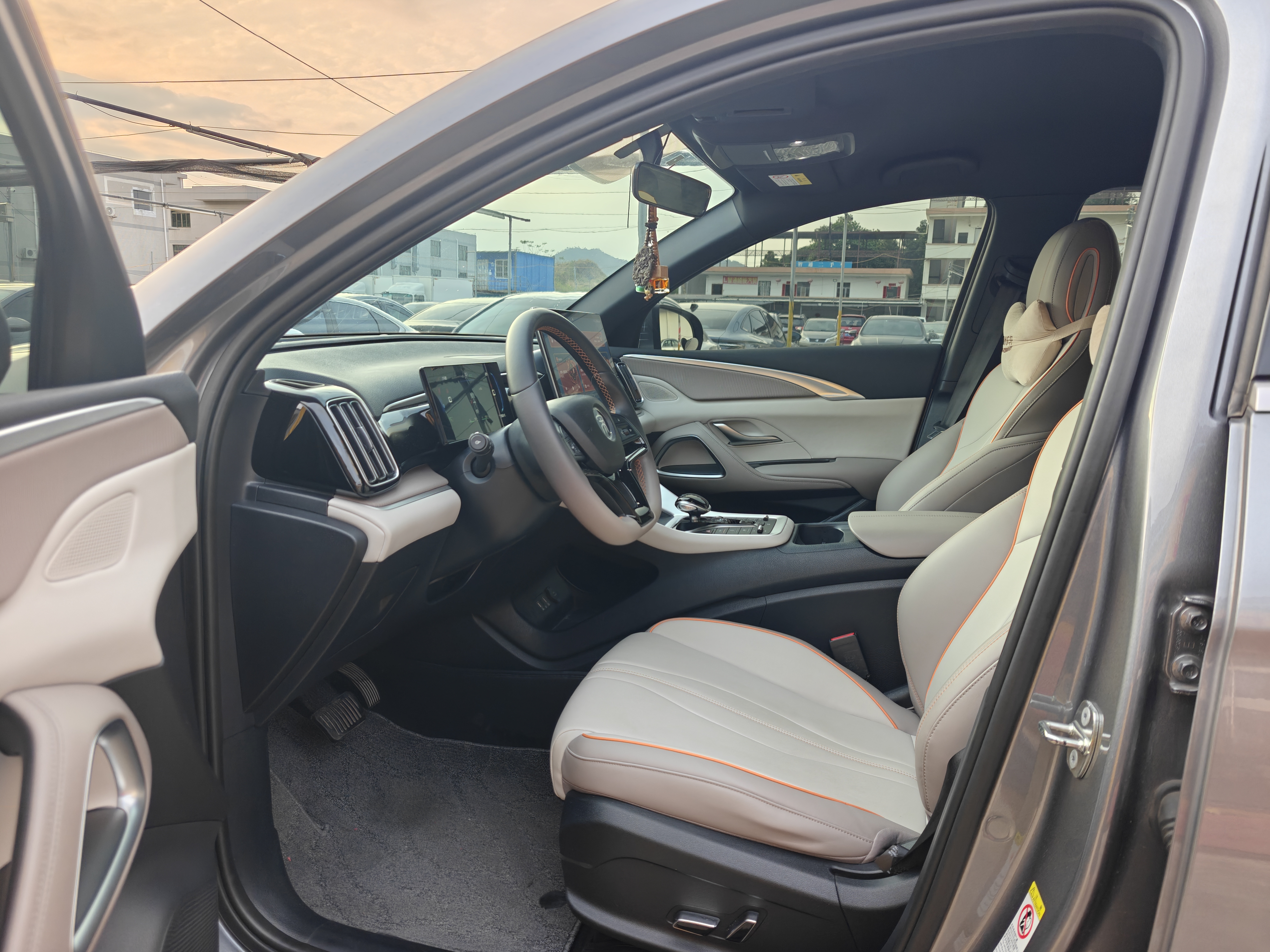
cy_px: 476
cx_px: 635
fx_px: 844
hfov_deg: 73.9
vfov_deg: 58.9
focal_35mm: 23
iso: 200
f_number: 1.6
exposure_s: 1/200
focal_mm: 6.06
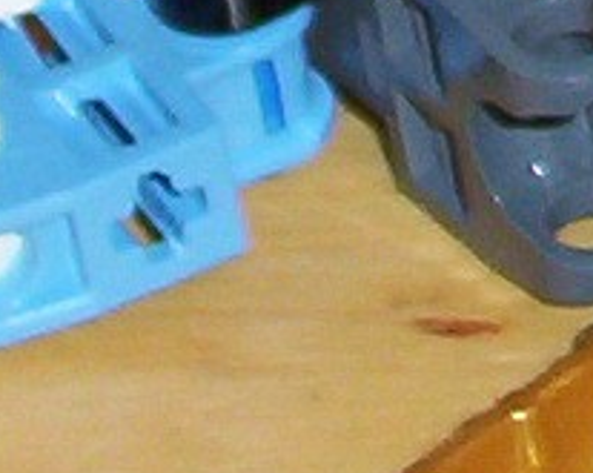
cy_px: -980
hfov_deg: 3.9
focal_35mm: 494
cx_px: 1263
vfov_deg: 3.1
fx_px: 8658
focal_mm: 9.98
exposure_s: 1/46.6
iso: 140
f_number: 3.54
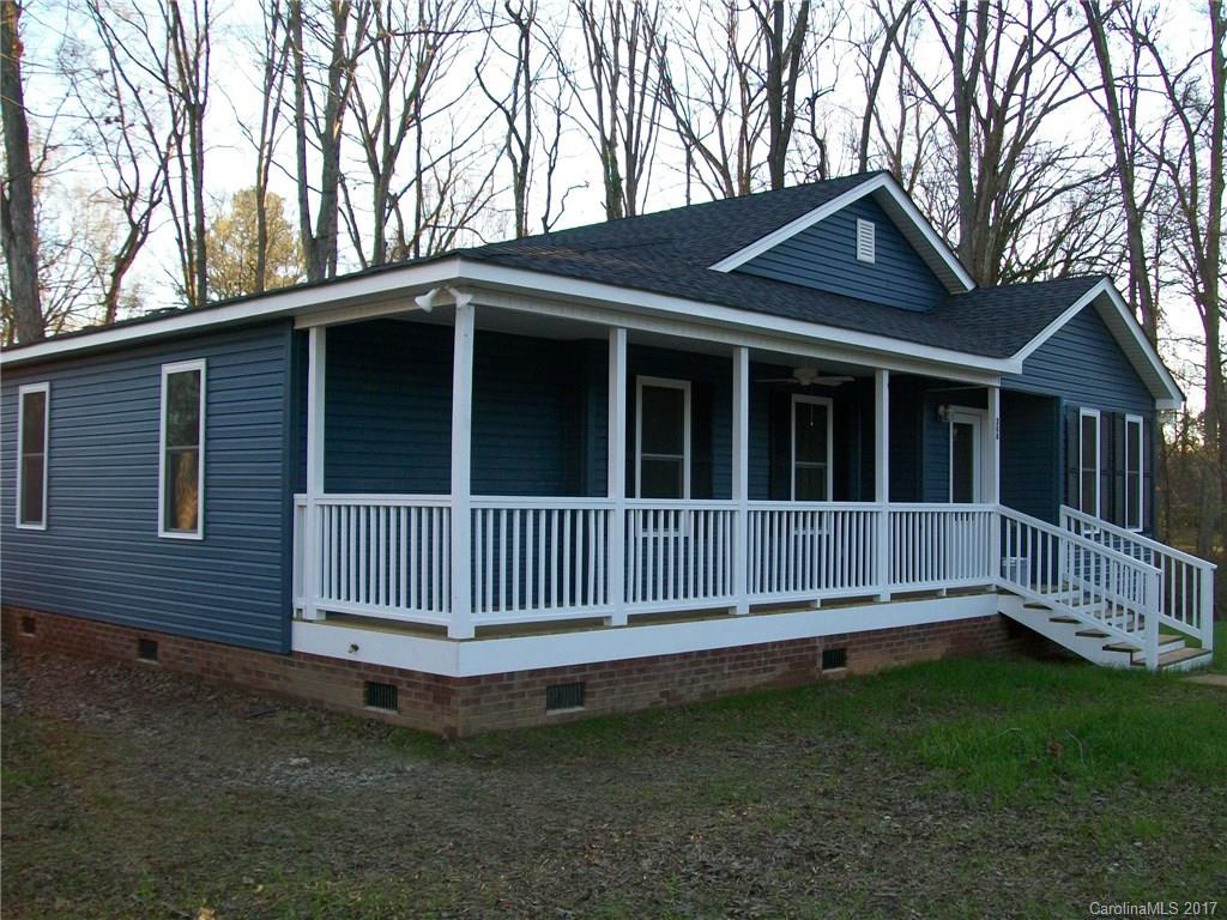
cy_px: 460
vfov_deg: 39.7
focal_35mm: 36
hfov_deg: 51.4
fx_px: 1276
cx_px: 614
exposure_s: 1/100
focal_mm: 6
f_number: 2.7
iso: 64
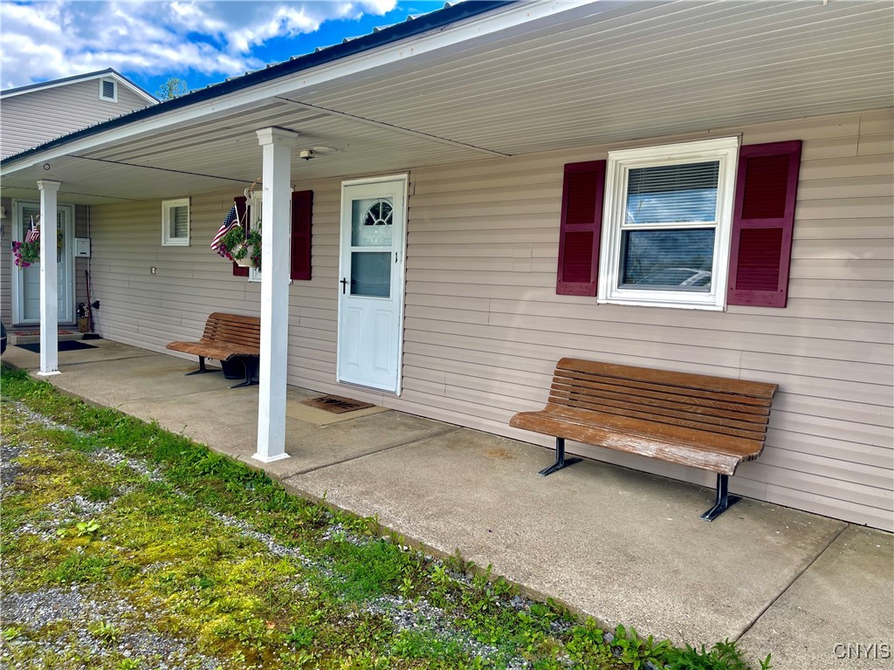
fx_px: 646
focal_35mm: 25
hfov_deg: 69.4
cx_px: 447
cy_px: 335
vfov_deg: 54.9
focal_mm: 5.1
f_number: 1.6
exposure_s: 1/1048
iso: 32
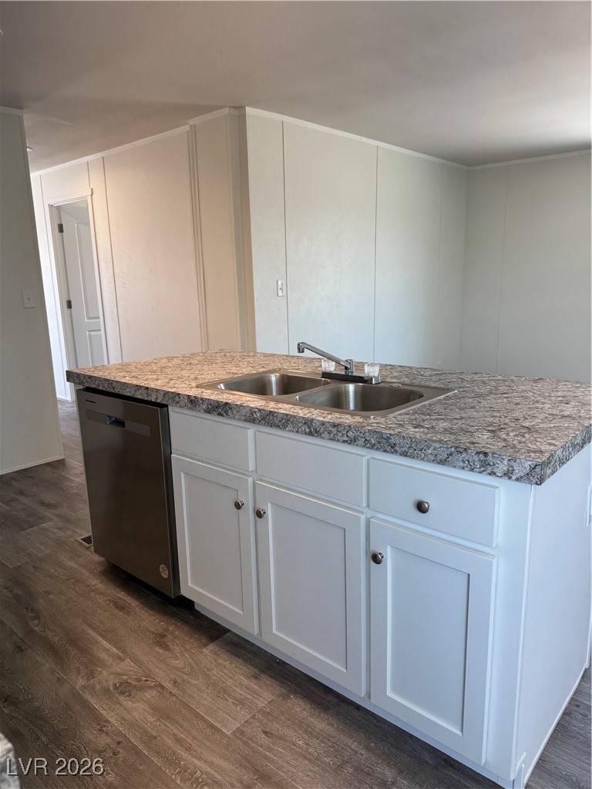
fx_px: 547
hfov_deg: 56.8
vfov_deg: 71.6
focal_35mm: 24
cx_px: 296
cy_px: 394
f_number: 1.78
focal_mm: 6.76
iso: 80
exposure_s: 1/120
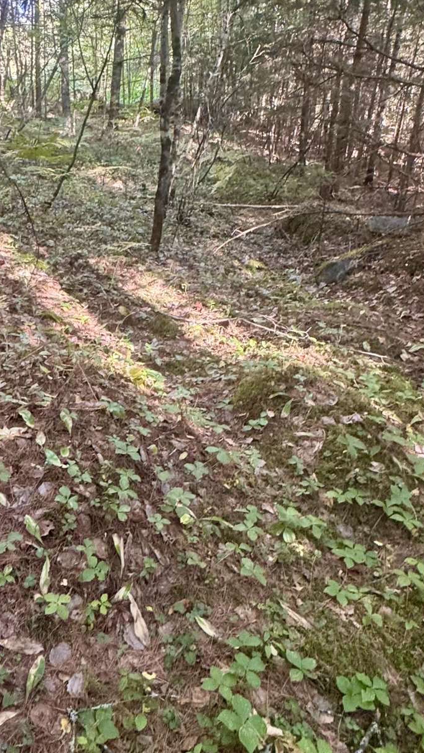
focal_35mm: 29
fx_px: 579
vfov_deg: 65.7
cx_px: 124
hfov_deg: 39.4
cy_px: 316
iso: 400
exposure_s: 1/60
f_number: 2.2
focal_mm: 2.22
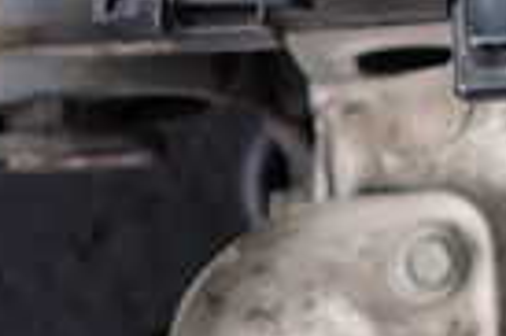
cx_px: 757
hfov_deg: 16.4
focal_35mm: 114
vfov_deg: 10.5
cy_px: -443
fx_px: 1600
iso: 100
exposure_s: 1/30
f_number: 5.6
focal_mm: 4.5
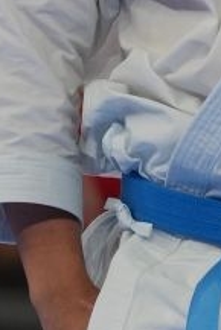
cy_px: -14
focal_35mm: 1656
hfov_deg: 0.8
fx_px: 15224
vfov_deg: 1.2
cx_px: 255
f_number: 2.8
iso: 400
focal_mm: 200
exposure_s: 1/1000
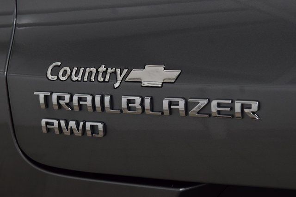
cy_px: 98
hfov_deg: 19.5
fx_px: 863
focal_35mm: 105
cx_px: 148
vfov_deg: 13.0
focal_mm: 70
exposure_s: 1/30
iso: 800
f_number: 7.1
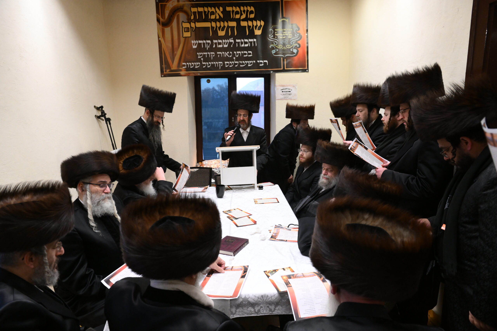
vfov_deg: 53.1
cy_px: 166
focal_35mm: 24
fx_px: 331
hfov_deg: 73.7
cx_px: 248
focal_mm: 24
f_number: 4
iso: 3200
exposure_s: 1/200
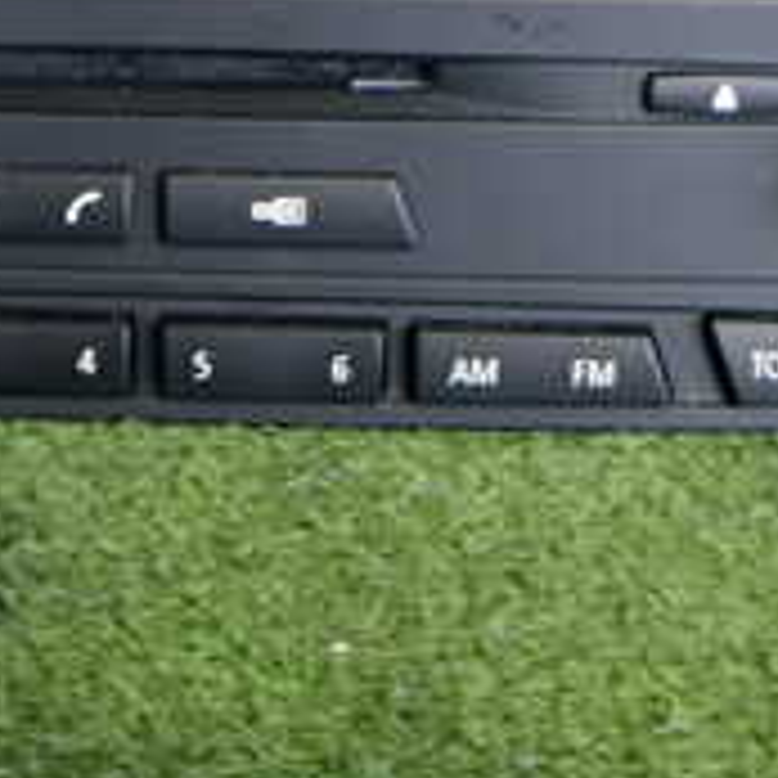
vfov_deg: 18.6
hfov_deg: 18.8
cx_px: 234
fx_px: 2339
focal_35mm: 92
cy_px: 90
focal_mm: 5.4
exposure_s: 1/30
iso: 200
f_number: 2.3
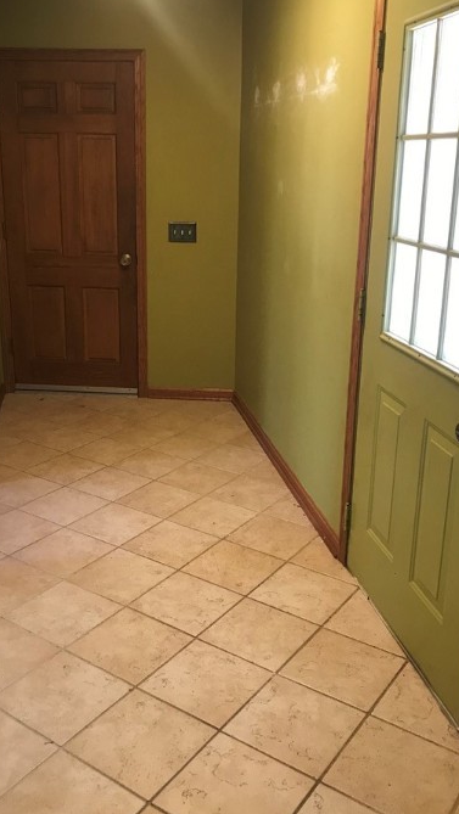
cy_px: 395
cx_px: 200
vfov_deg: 56.6
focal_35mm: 35
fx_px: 756
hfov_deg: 33.7
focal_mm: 3.99
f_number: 1.8
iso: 40
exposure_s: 1/17
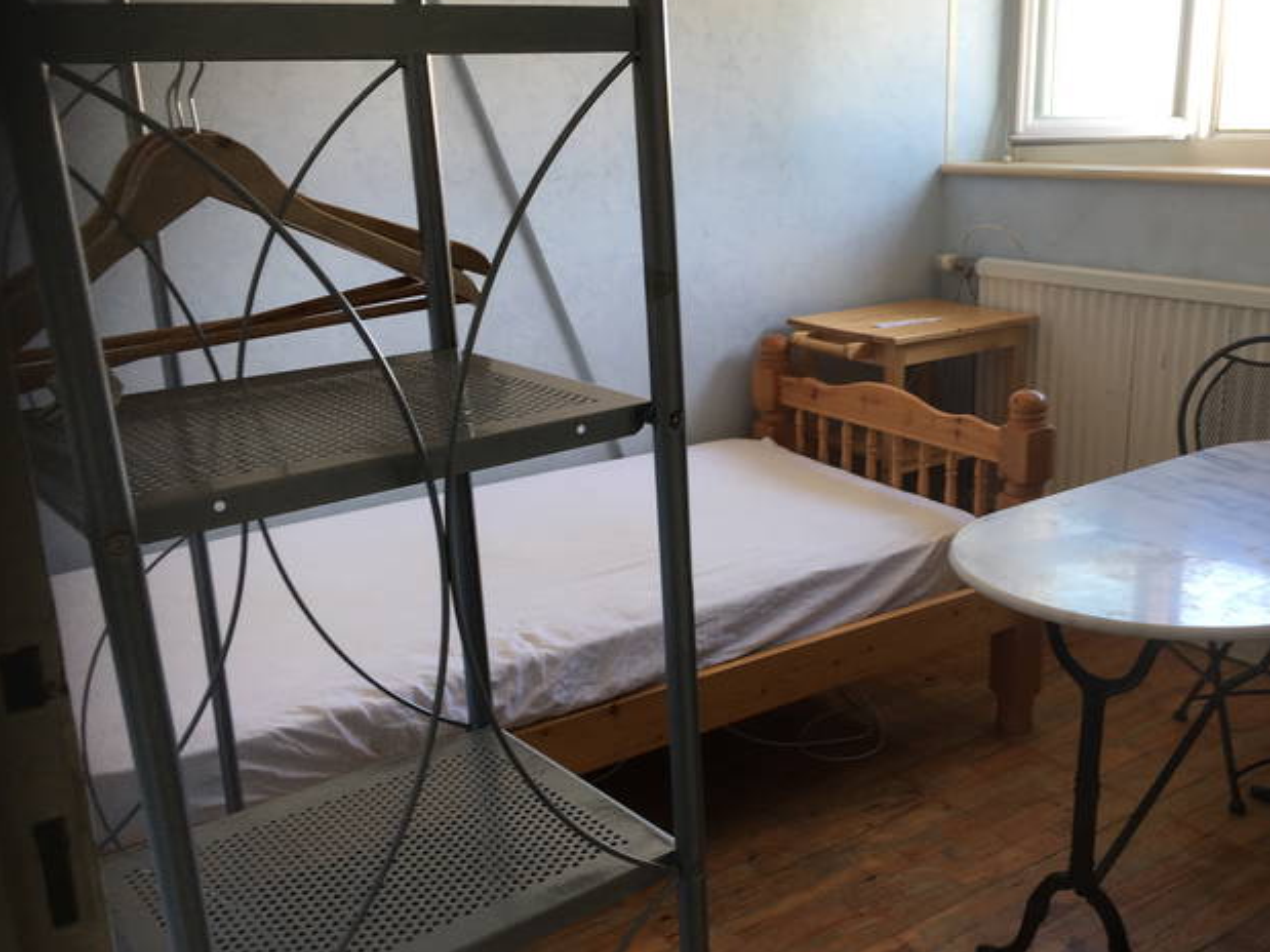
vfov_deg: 38.6
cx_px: 800
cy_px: 525
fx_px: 1357
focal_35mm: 37
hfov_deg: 49.6
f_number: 2.2
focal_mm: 4.15
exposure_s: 1/50
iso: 25
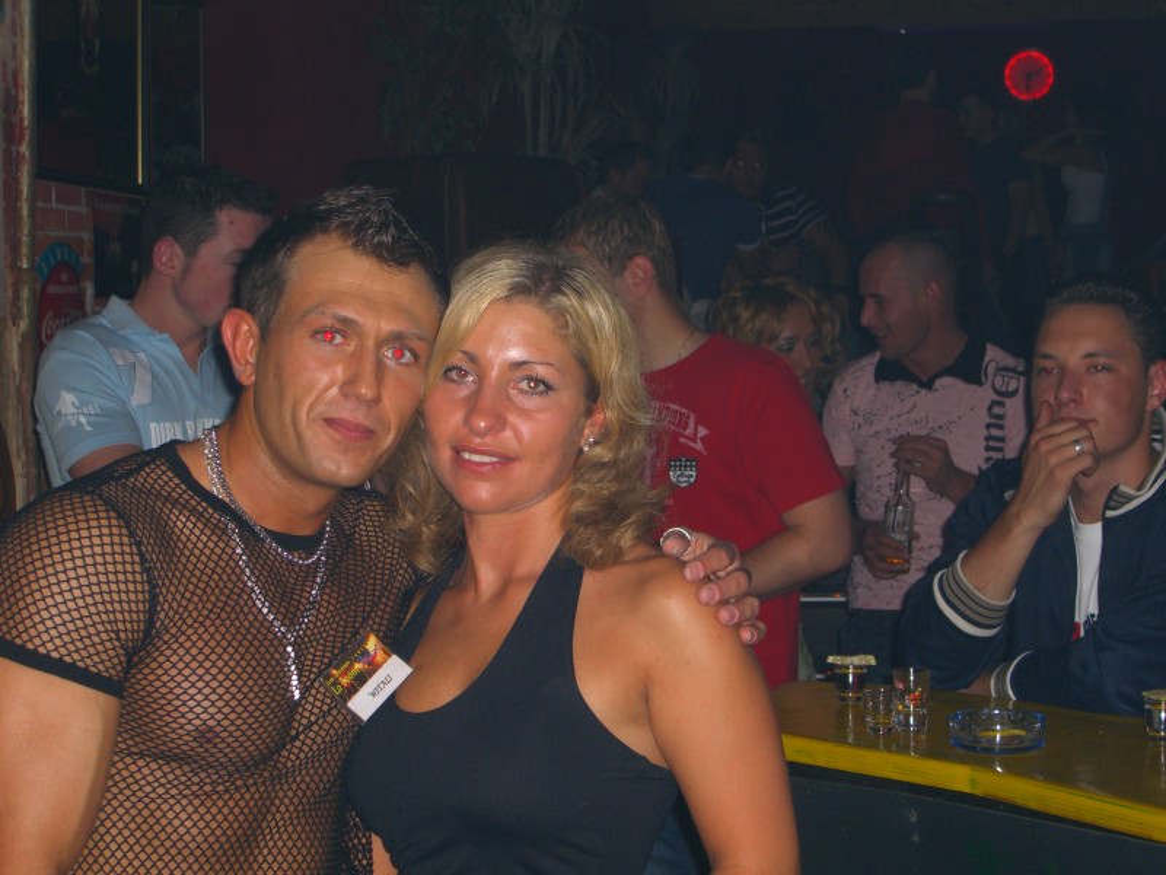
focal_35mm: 68
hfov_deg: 28.6
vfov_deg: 21.6
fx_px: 2291
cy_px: 438
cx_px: 583
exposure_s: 1/60
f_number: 4
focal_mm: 14.2
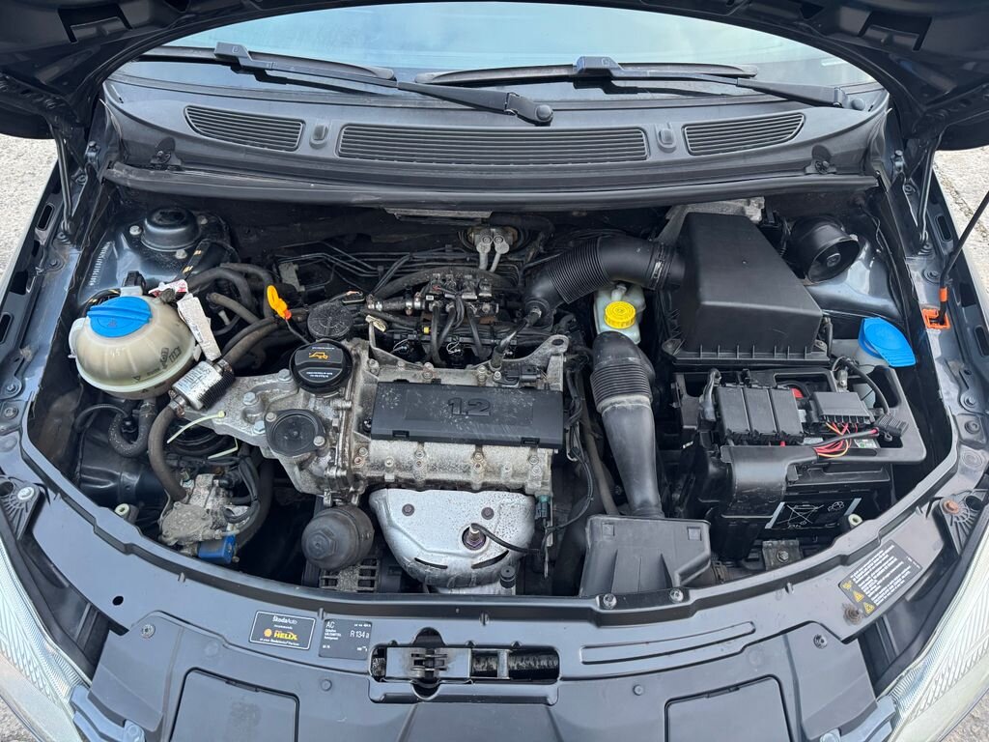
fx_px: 686
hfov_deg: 71.6
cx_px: 494
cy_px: 371
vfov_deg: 56.8
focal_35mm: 24
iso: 400
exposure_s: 1/60
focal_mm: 6.76
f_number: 1.78
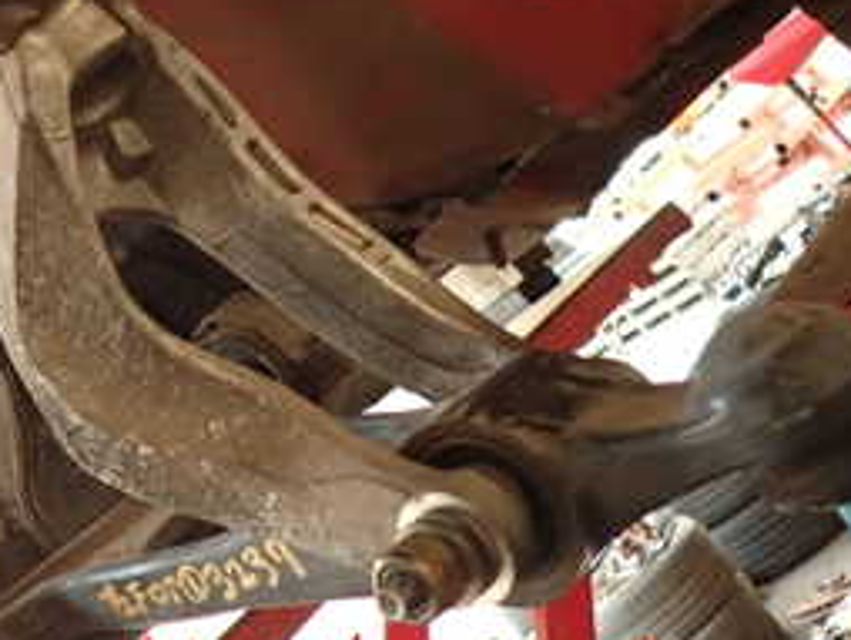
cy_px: -40
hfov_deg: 29.2
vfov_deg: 23.5
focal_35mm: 59
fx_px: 1452
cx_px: -107
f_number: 2
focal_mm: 4.5
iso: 250
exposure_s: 1/30
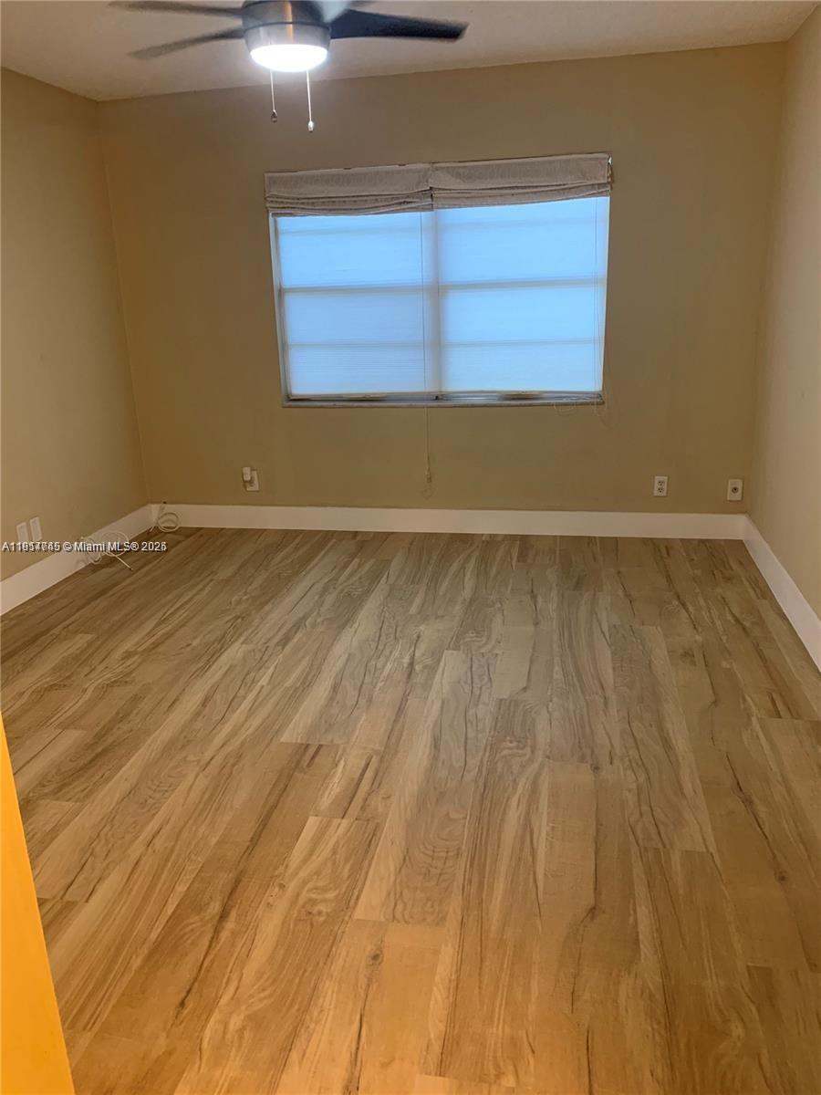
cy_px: 548
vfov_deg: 67.3
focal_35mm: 26
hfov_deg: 53.1
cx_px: 410
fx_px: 822
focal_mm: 4.25
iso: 250
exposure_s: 1/60
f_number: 1.8
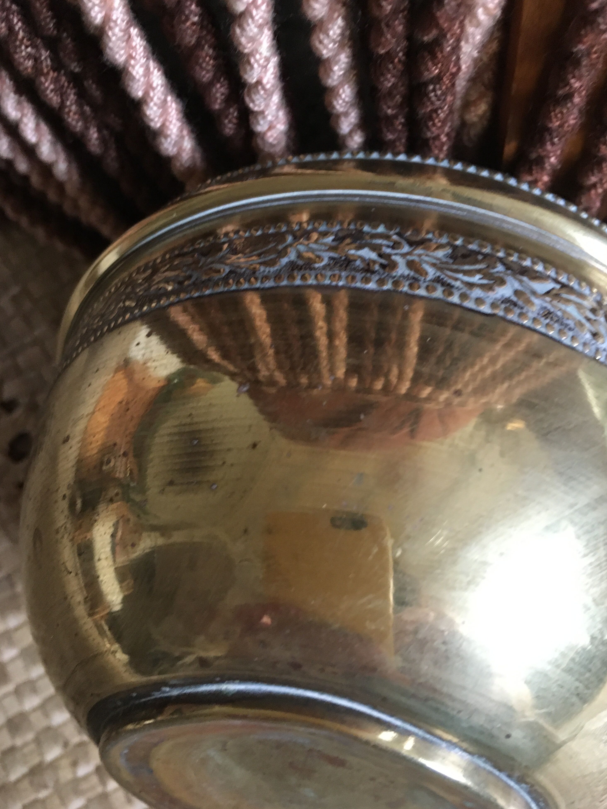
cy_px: 408
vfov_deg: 60.0
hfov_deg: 46.8
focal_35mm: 30
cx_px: 297
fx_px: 701
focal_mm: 4.15
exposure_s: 1/17
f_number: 2.2
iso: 200
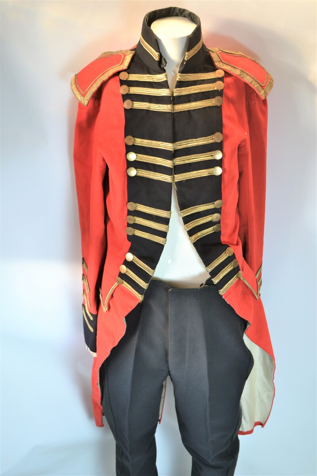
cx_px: 158
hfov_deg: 34.2
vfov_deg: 49.6
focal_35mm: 39
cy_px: 238
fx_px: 515
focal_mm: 26
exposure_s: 1/15
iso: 450
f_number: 4.2
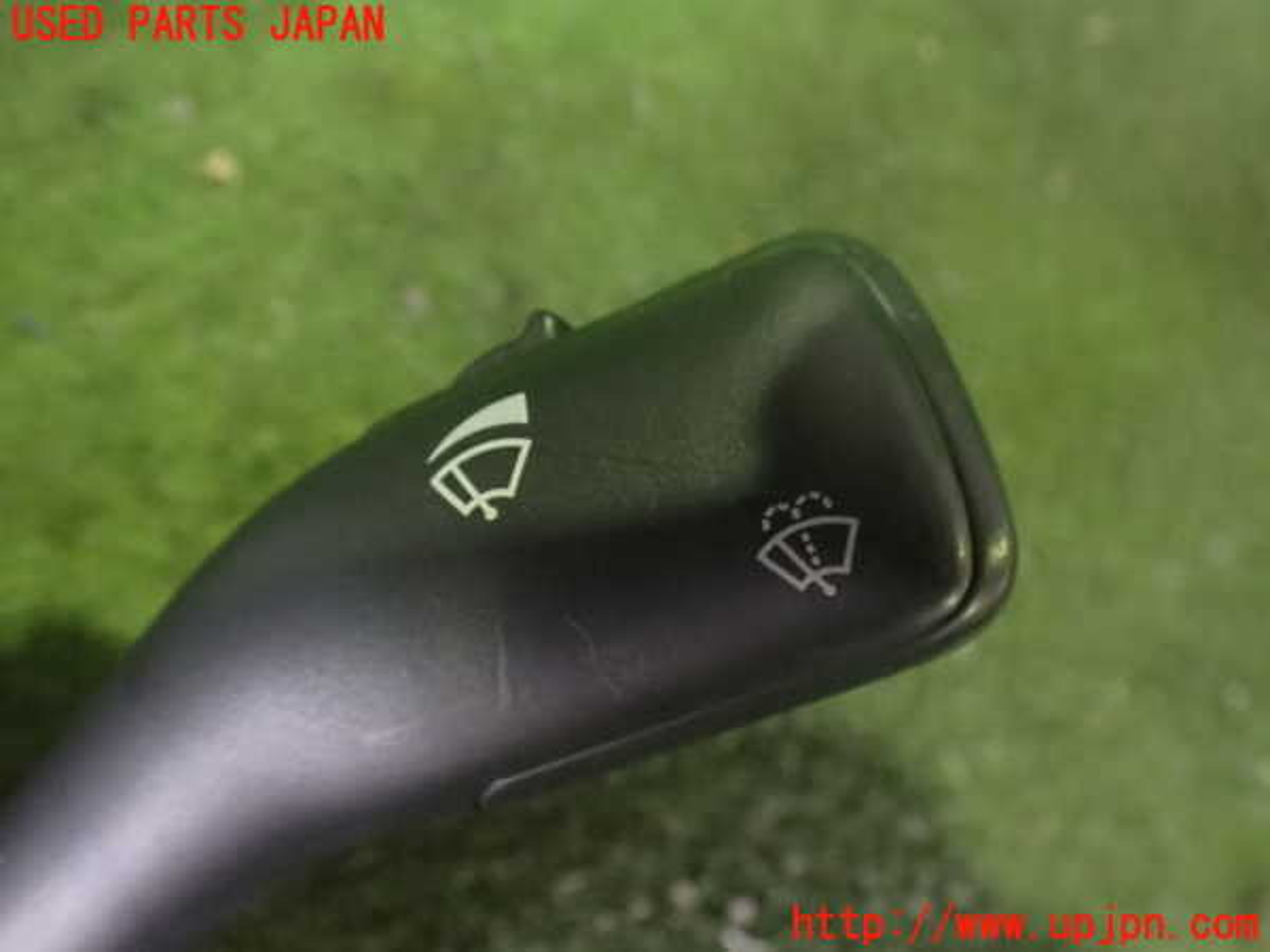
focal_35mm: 30
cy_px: 476
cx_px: 635
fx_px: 1101
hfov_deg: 60.0
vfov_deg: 46.8
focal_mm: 5.4
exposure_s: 1/30
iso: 1250
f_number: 2.3
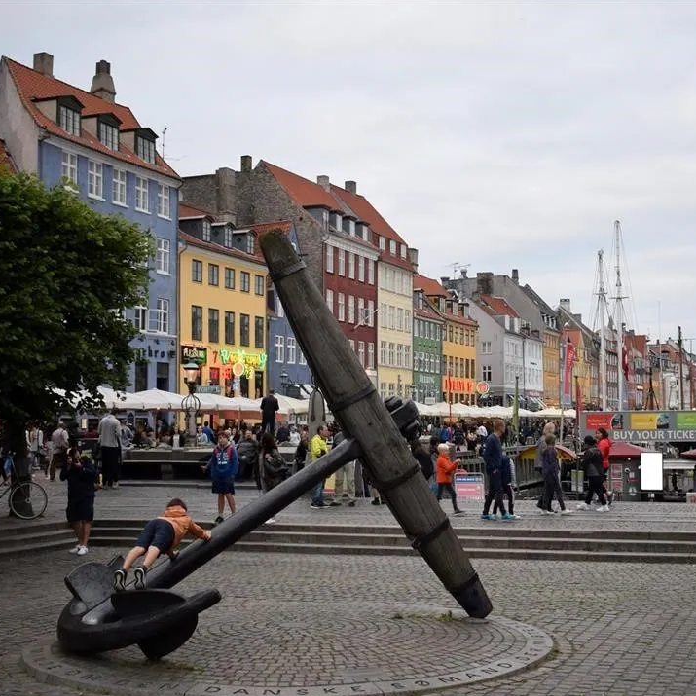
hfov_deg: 33.9
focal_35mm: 50
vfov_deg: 34.0
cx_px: 424
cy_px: 348
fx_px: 1137
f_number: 5
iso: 400
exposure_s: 1/100
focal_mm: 26
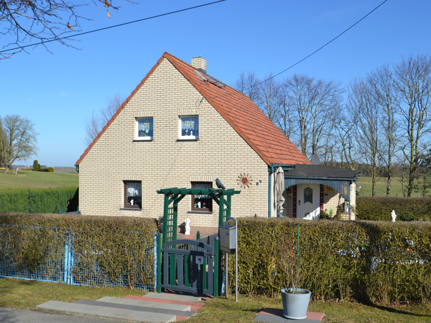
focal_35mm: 39
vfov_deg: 36.8
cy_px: 162
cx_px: 192
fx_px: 486
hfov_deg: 47.8
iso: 100
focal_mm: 24
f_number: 8
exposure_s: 1/250
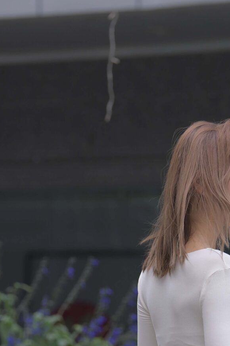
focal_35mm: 412
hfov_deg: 3.3
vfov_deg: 5.0
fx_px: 3948
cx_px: 240
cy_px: 489
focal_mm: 140
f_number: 4
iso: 280
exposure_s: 1/1000
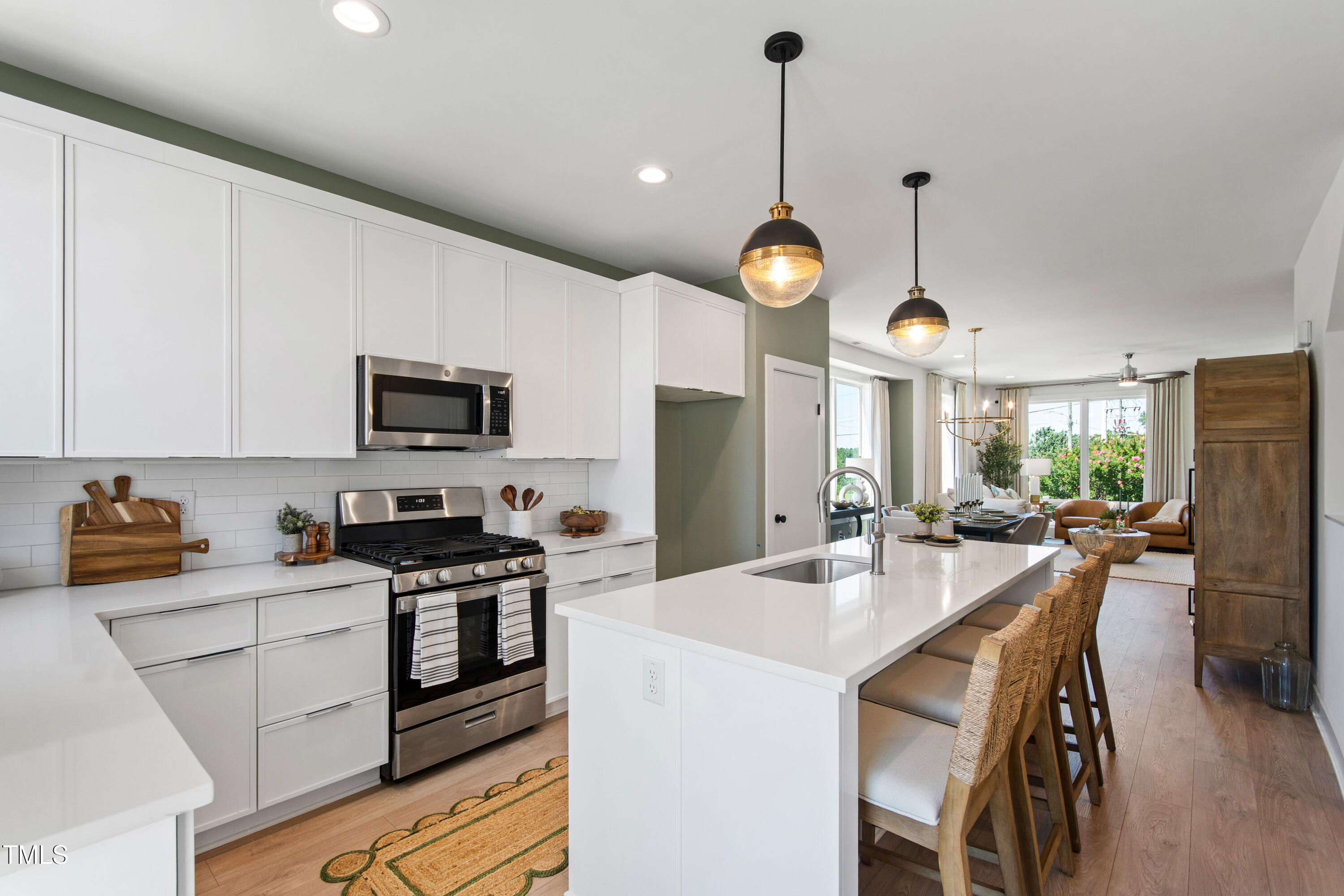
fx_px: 560
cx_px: 672
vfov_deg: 77.3
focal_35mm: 15
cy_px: 448
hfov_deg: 100.4
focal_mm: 10
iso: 100
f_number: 8
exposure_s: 1/10
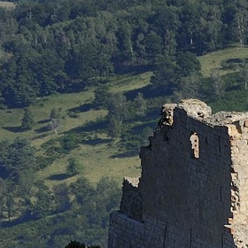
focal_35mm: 679
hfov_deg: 2.6
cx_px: 635
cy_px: 361
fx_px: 5504
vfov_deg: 2.6
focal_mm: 140
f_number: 7.1
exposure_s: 1/1000
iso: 400
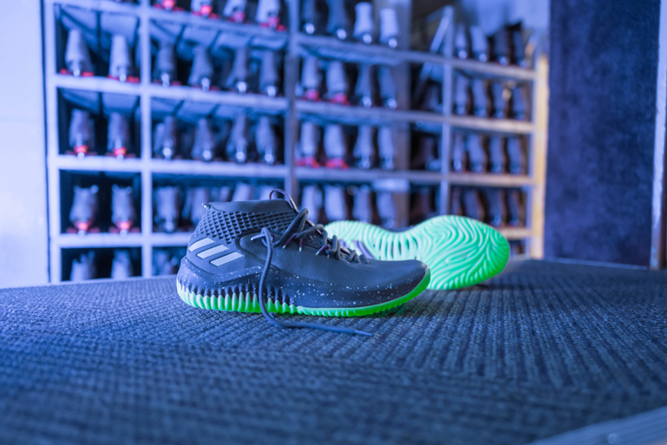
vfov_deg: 49.6
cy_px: 229
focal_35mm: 26
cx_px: 327
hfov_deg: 69.4
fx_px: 482
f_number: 2
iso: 1250
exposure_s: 1/13
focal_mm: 25
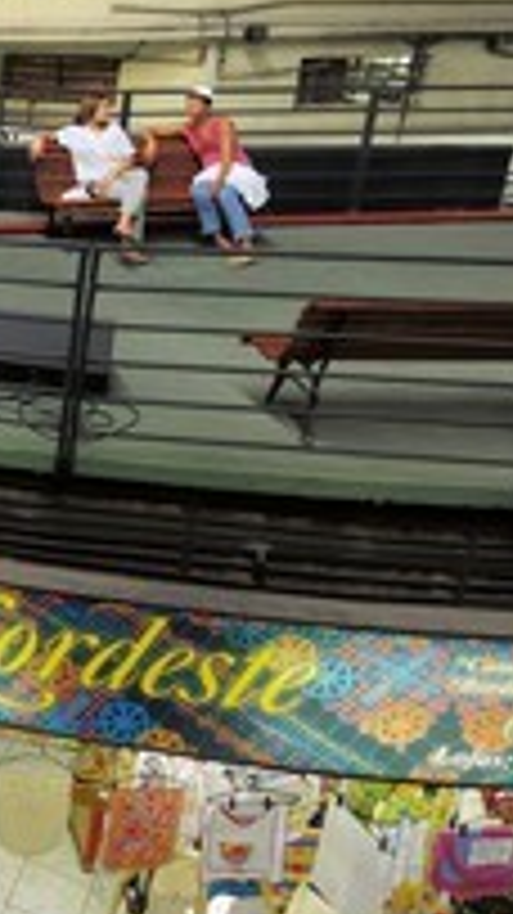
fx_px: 944
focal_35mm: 39
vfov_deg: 50.8
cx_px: -317
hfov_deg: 22.8
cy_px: 315
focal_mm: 12
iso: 100
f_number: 5
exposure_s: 1/3.33
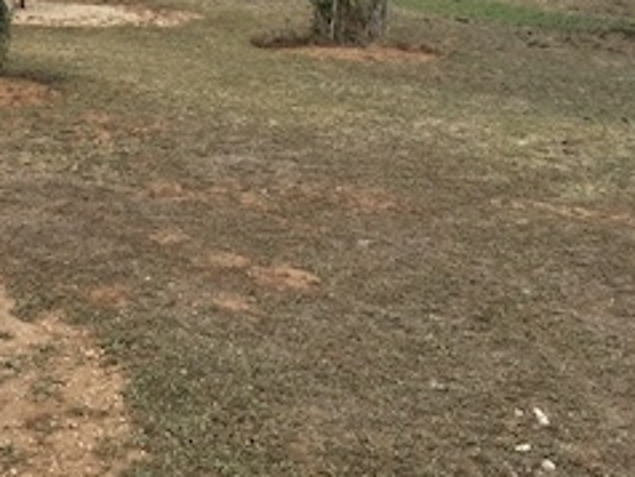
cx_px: 149
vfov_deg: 19.0
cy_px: -107
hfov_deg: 26.3
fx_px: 1340
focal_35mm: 73
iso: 32
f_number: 2.2
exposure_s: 1/1236
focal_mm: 4.15
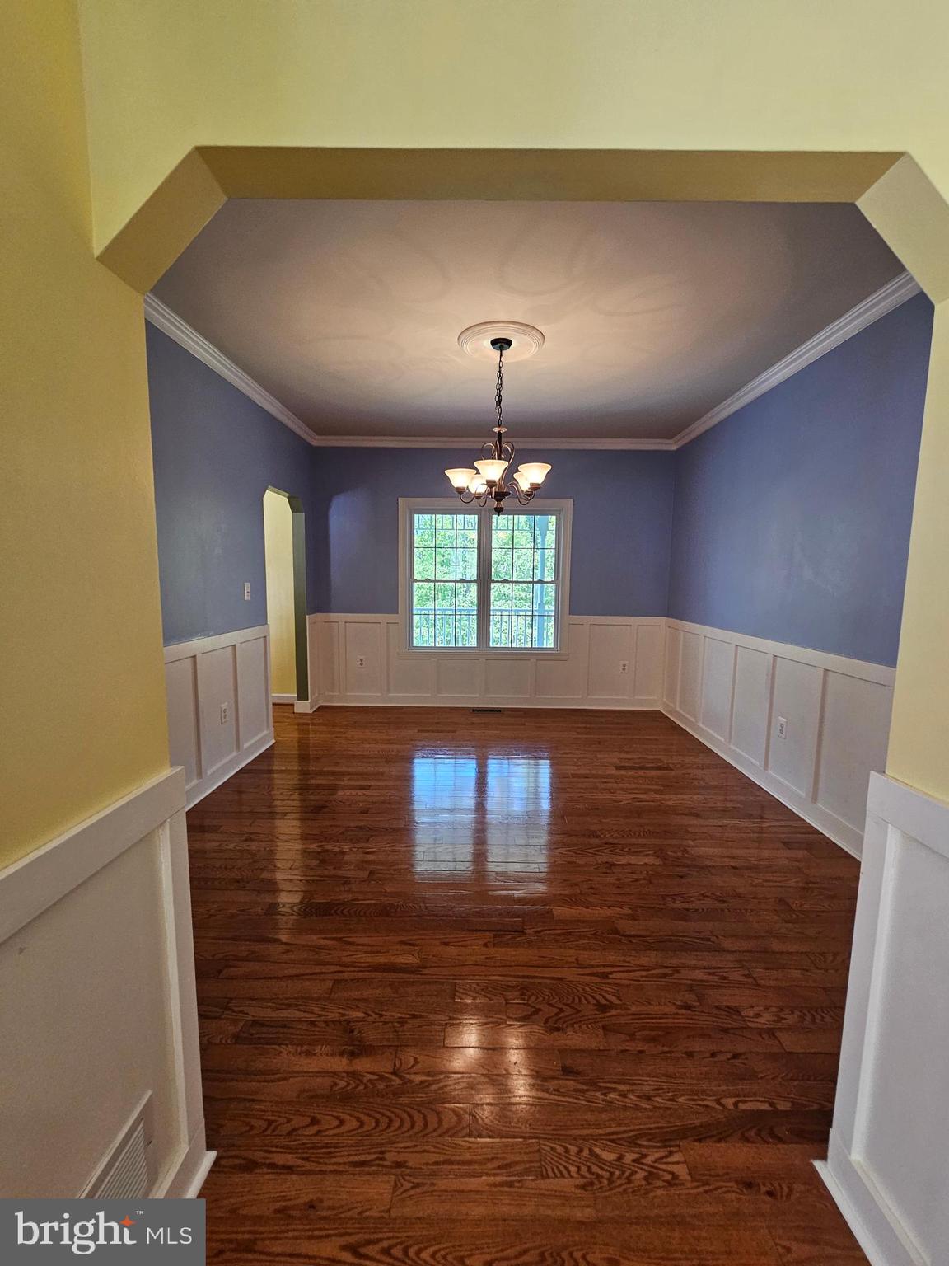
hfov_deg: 89.9
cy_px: 633
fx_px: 475
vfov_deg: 106.2
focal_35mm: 13
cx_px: 474
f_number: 2.2
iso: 200
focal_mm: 2.2
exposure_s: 1/60
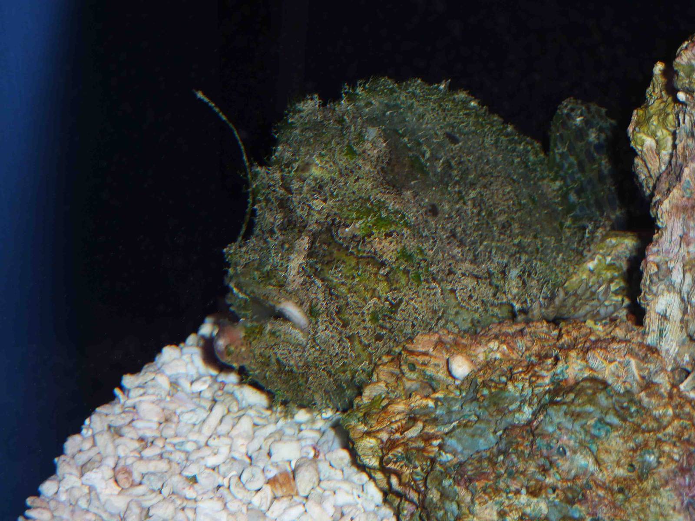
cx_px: 348
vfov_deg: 21.9
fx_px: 1345
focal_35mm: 67
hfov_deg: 29.0
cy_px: 260
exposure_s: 1/30
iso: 100
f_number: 4.1
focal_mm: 11
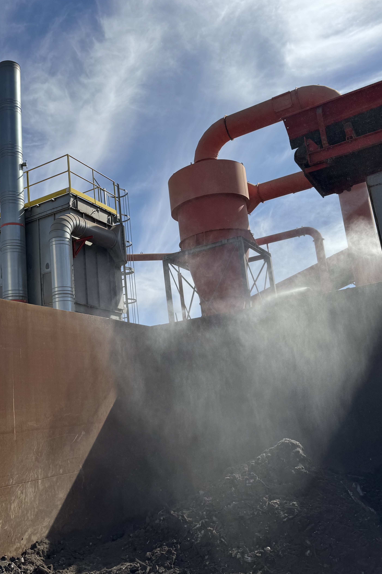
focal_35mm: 34
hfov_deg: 38.2
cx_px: 110
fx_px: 541
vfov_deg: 55.8
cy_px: 285
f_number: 1.78
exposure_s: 1/7937
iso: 80
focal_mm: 6.76
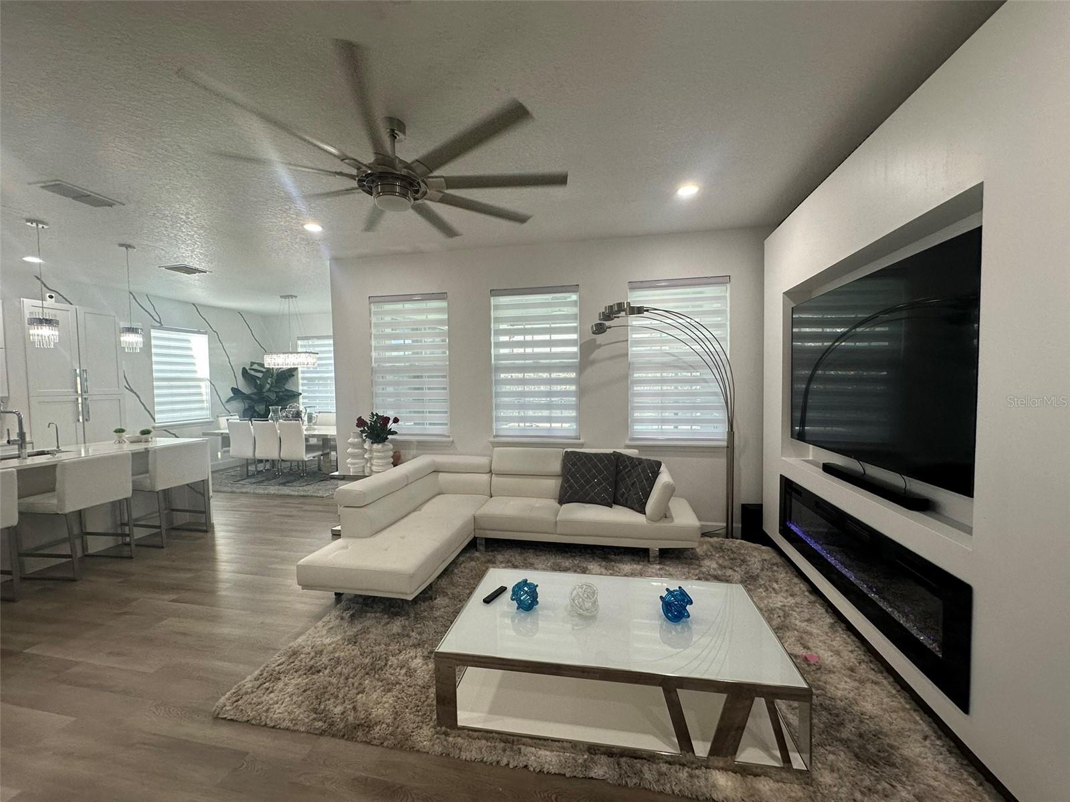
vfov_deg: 85.7
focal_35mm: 14
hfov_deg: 102.1
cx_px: 535
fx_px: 433
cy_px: 401
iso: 125
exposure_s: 1/120
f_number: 2.2
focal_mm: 2.22
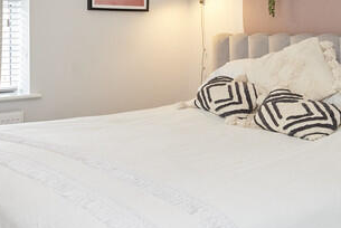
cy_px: 33
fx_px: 540
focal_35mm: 57
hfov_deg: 35.0
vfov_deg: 23.3
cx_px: 162
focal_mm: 17
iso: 640
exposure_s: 1/30
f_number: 8
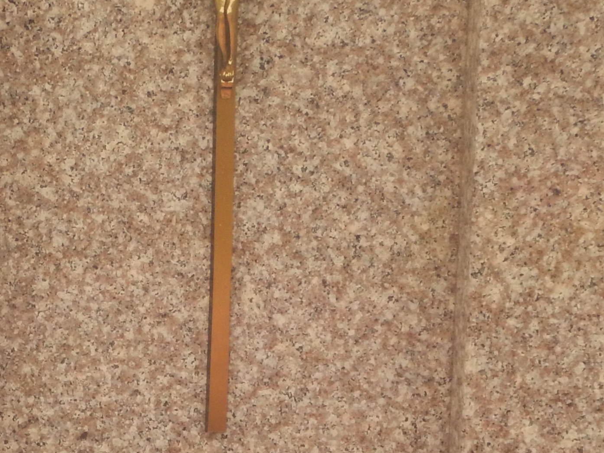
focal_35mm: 202
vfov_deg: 7.3
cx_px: -84
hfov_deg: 9.7
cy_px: 351
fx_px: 3525
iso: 125
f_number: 4.4
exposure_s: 1/200
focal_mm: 11
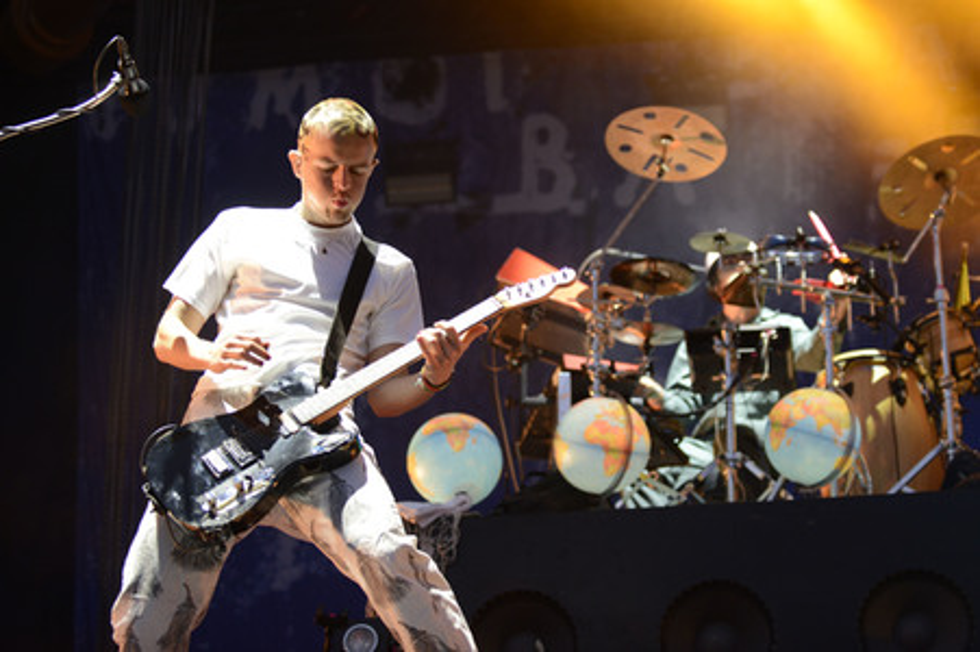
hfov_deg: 28.9
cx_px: 490
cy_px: 326
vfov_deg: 19.4
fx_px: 1904
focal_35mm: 70
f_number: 2.8
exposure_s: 1/250
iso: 1600
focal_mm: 70
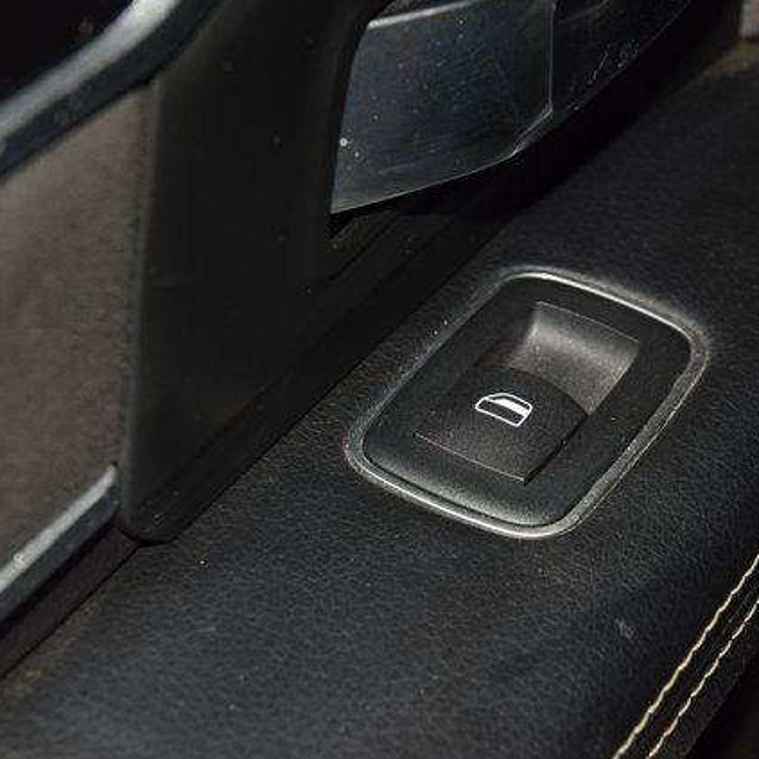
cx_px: 511
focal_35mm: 135
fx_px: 3349
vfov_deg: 12.9
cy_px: 380
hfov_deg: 12.9
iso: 100
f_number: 8
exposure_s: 1/125
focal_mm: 70
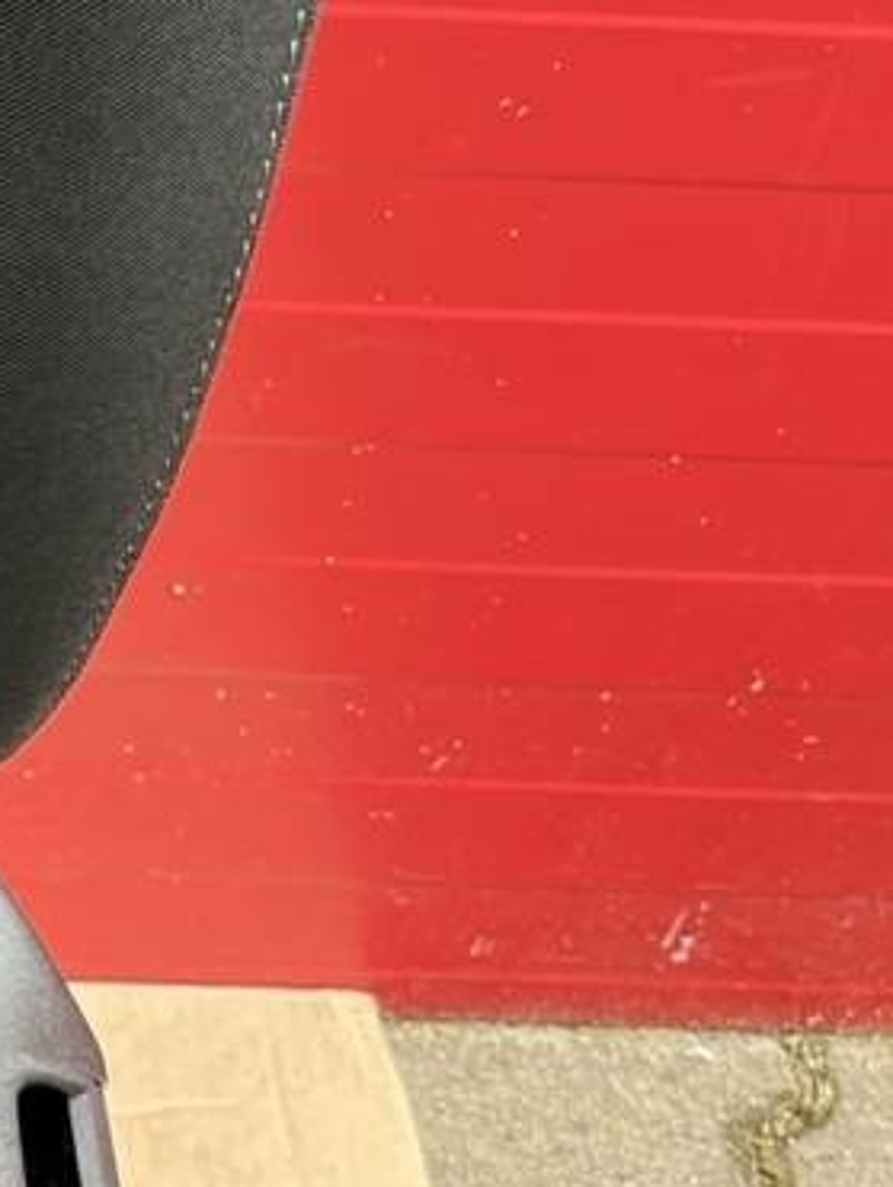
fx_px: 3846
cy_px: 1325
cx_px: -989
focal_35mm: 112
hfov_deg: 11.7
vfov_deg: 17.0
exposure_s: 1/122
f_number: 1.6
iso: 64
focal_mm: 5.1
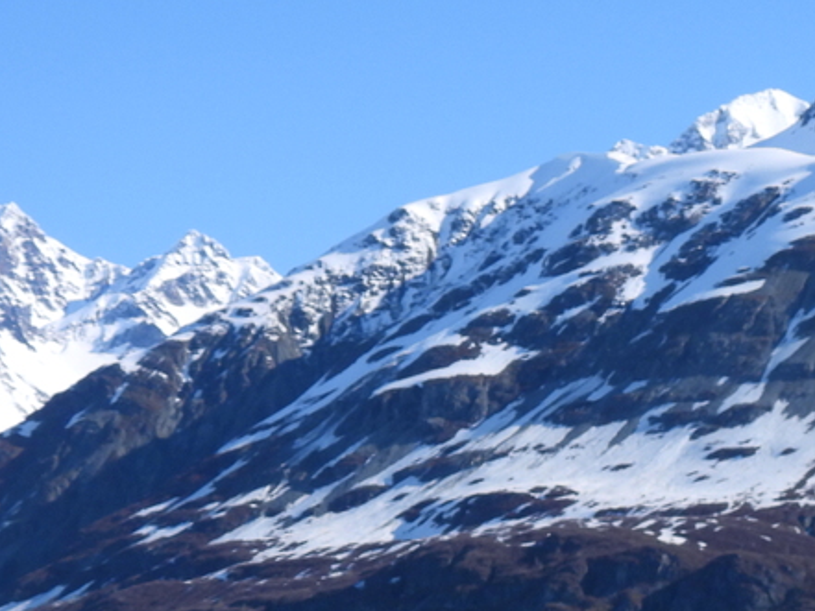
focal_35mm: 174
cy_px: 617
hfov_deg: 11.1
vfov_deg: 8.5
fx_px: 4098
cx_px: 1005
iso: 100
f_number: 3.5
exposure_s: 1/1600
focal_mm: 10.7
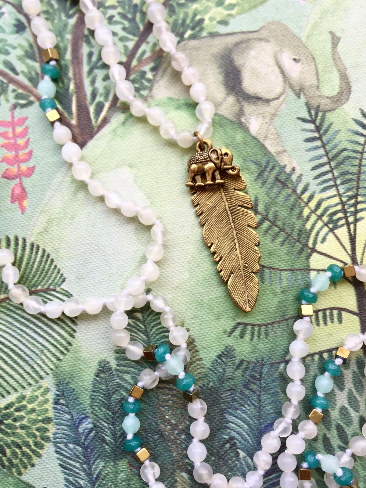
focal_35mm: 29
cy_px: 244
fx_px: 409
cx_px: 183
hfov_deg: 48.2
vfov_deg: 61.7
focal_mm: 4.15
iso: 32
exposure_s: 1/280
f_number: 2.2
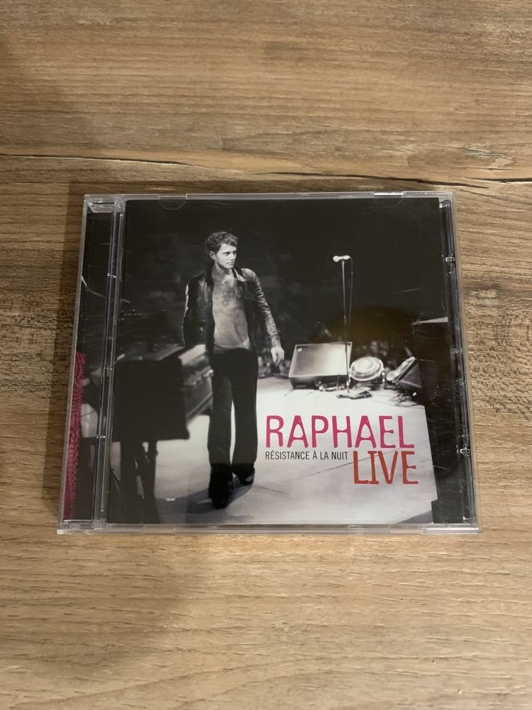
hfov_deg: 53.1
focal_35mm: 26
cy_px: 355
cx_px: 266
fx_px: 533
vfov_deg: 67.3
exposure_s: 1/25
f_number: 1.8
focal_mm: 4.25
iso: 640
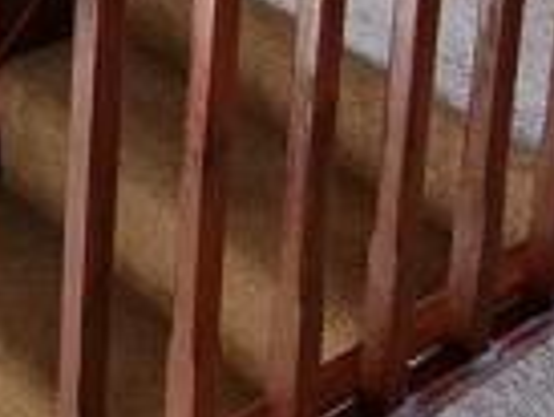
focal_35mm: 97
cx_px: -230
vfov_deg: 12.4
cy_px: -547
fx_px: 1554
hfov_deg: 18.4
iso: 320
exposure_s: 1/33
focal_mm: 2.2
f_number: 2.2
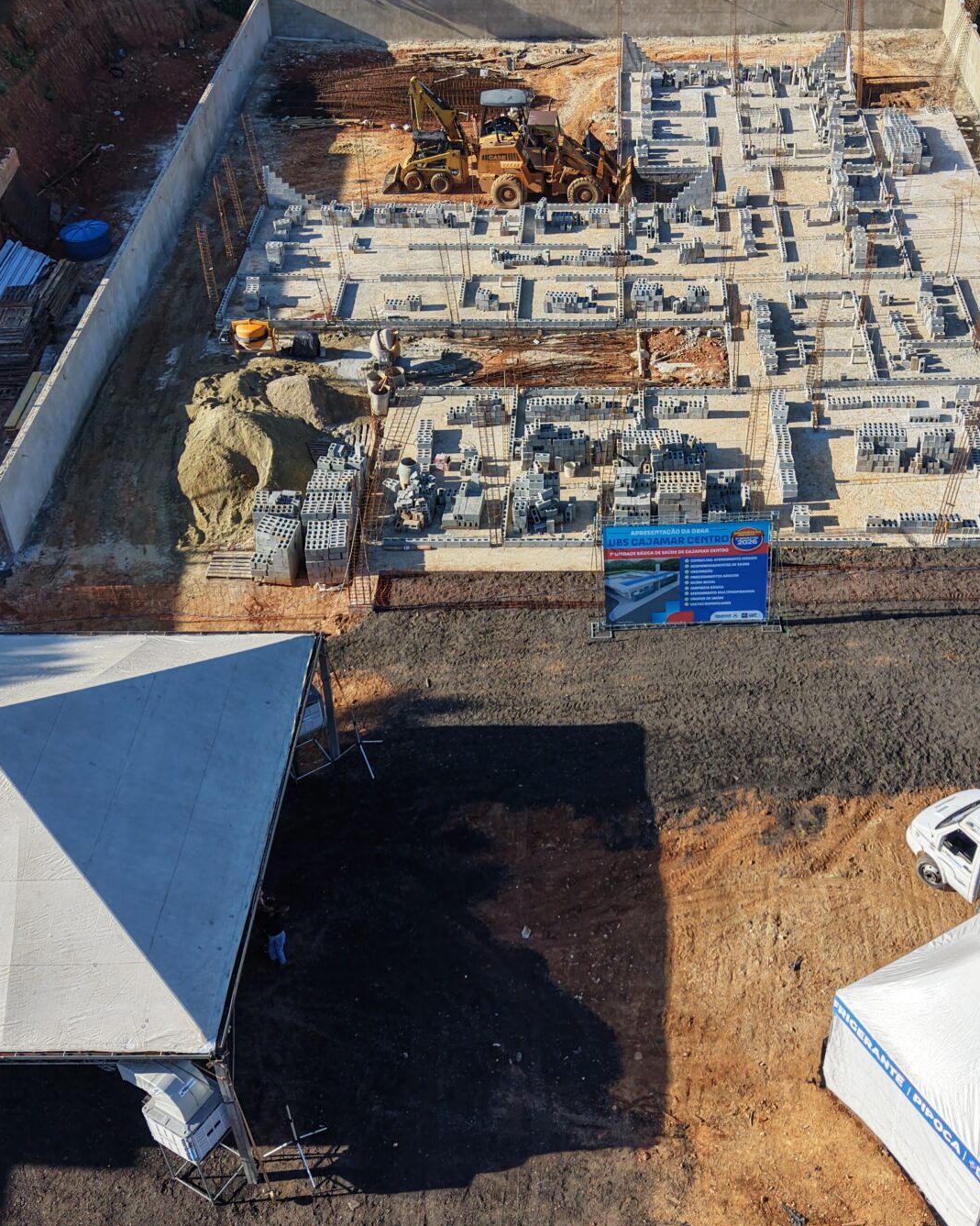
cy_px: 578
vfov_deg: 42.9
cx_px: 604
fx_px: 1560
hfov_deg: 34.7
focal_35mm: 43
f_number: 1.8
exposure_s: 1/6400
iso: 400
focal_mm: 8.67
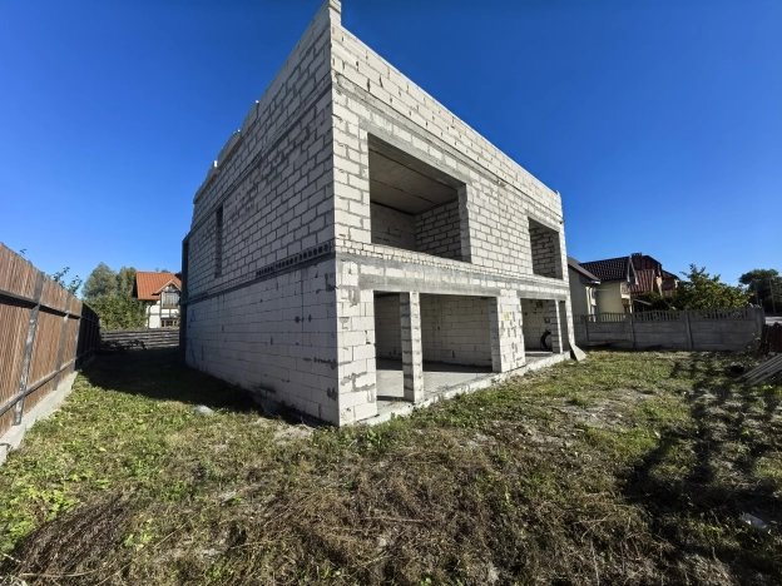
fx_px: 294
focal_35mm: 13
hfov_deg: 106.2
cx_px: 391
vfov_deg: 89.9
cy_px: 293
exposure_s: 1/2000
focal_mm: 1.76
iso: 50
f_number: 2.2
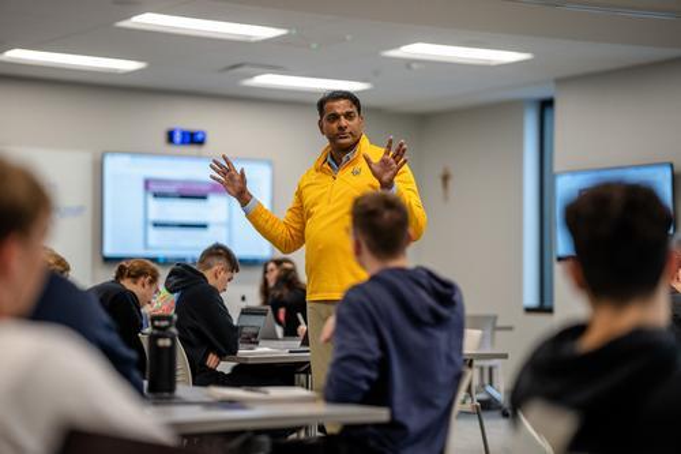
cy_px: 227
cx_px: 340
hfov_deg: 23.9
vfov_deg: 16.1
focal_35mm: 85
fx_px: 1607
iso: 100
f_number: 1.4
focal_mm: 85
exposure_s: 1/200
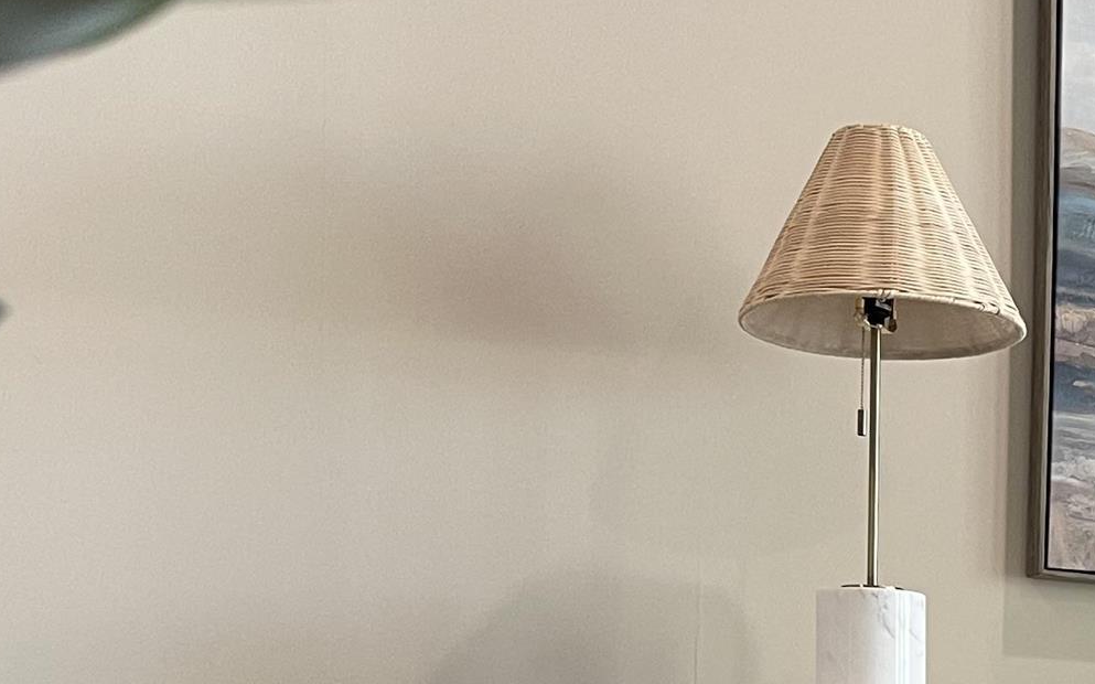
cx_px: 1560
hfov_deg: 21.8
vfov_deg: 15.2
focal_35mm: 82
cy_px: 887
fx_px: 2446
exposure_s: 1/60
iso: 80
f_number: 1.6
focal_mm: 5.1
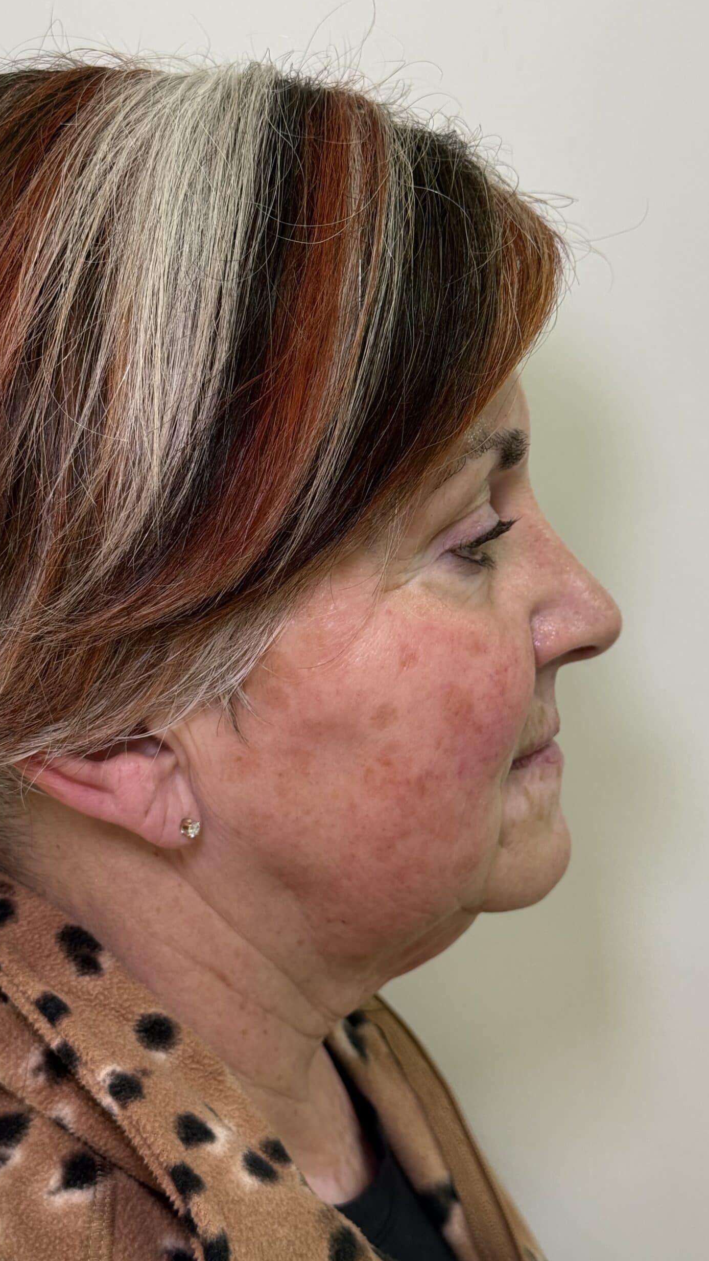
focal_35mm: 53
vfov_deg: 39.2
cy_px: 632
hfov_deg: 22.6
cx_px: 324
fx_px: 1771
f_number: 1.78
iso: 125
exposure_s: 1/120
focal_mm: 6.76
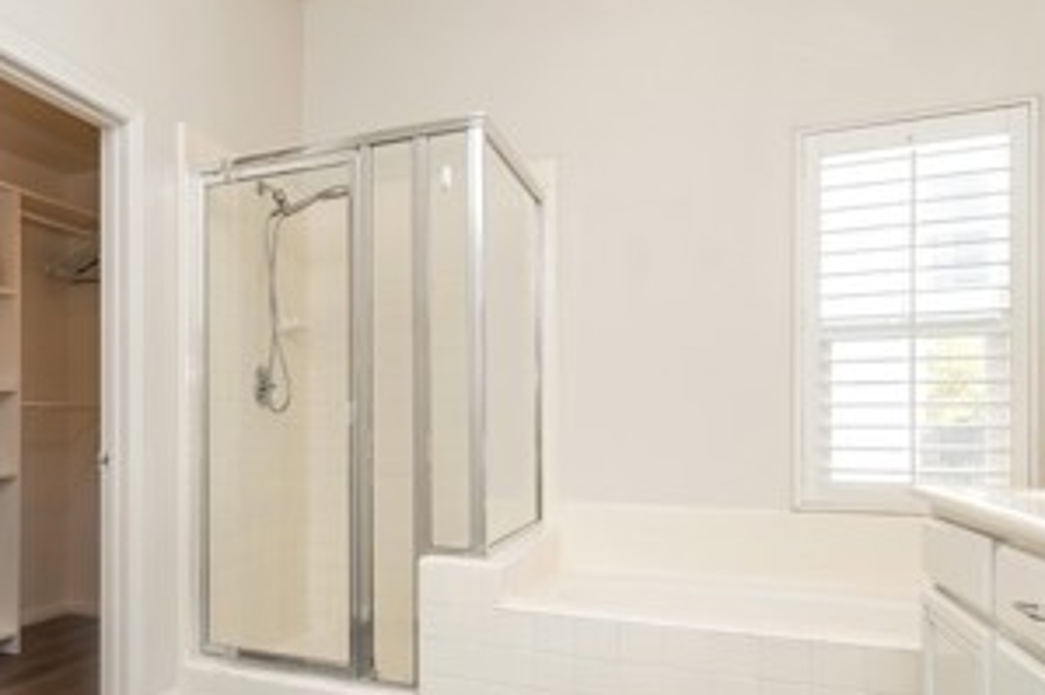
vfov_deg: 43.1
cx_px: 185
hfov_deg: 56.7
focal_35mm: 30
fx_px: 870
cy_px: 447
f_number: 4.5
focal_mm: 14
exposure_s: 1/80
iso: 200
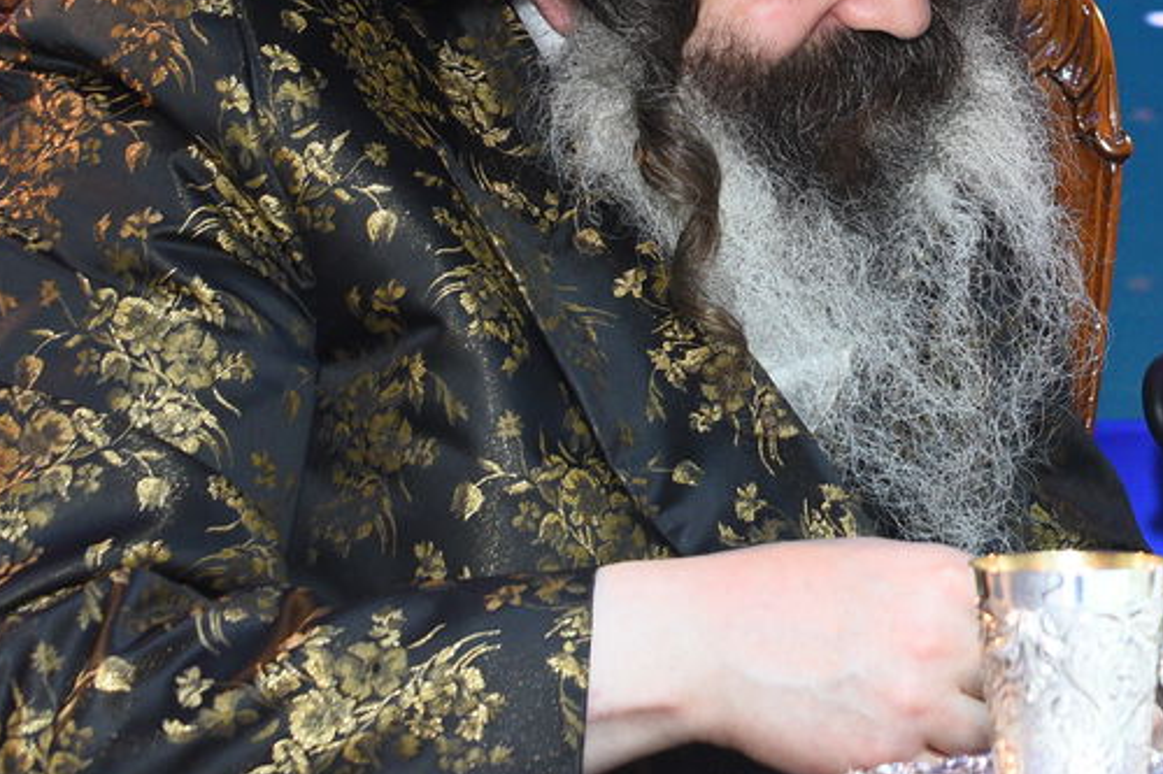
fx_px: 3165
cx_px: 1107
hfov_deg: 20.3
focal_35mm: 98
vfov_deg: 13.6
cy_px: -106
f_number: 5.6
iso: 1600
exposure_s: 1/125
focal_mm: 35
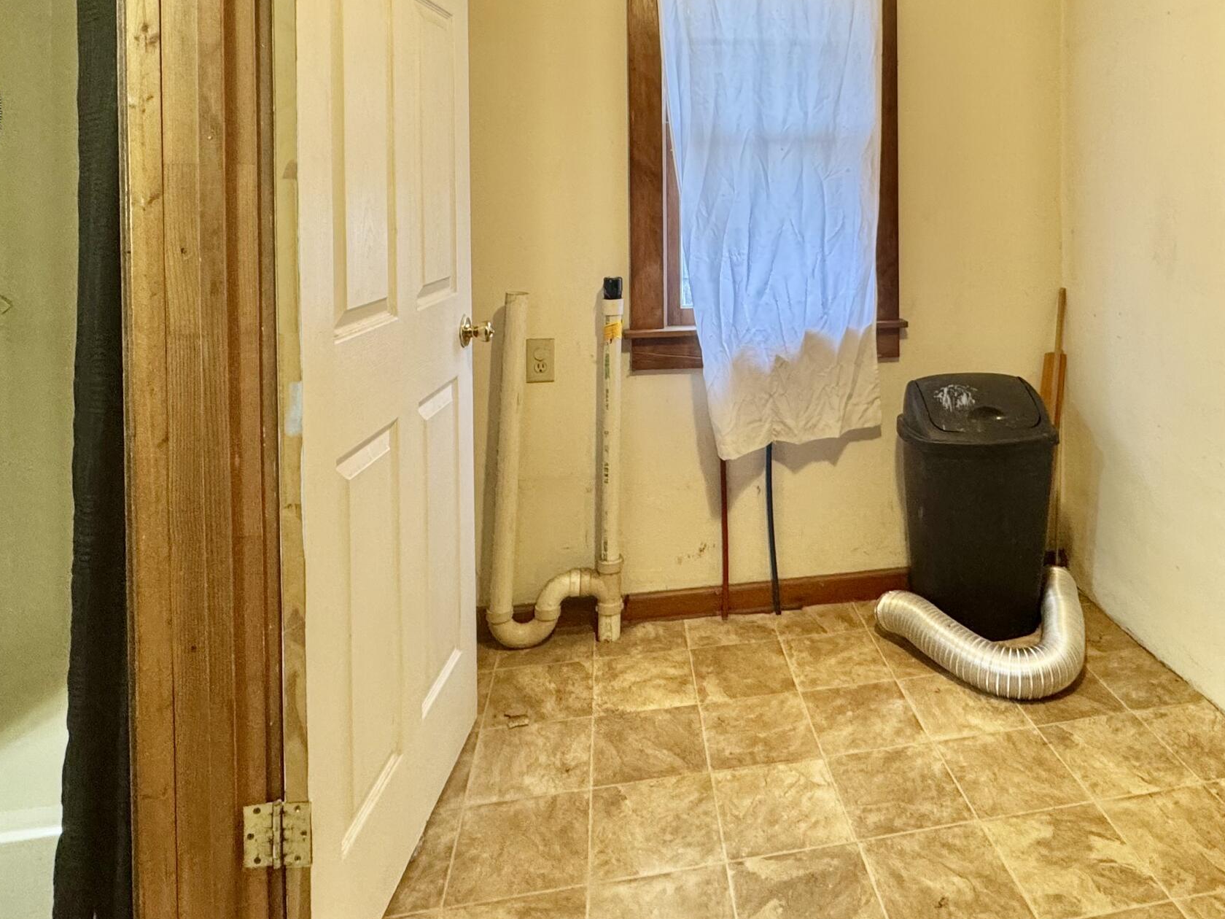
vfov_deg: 51.8
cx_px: 785
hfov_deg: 68.0
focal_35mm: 25
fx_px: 885
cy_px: 198
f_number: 2.2
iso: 200
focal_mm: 2.22
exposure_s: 1/60
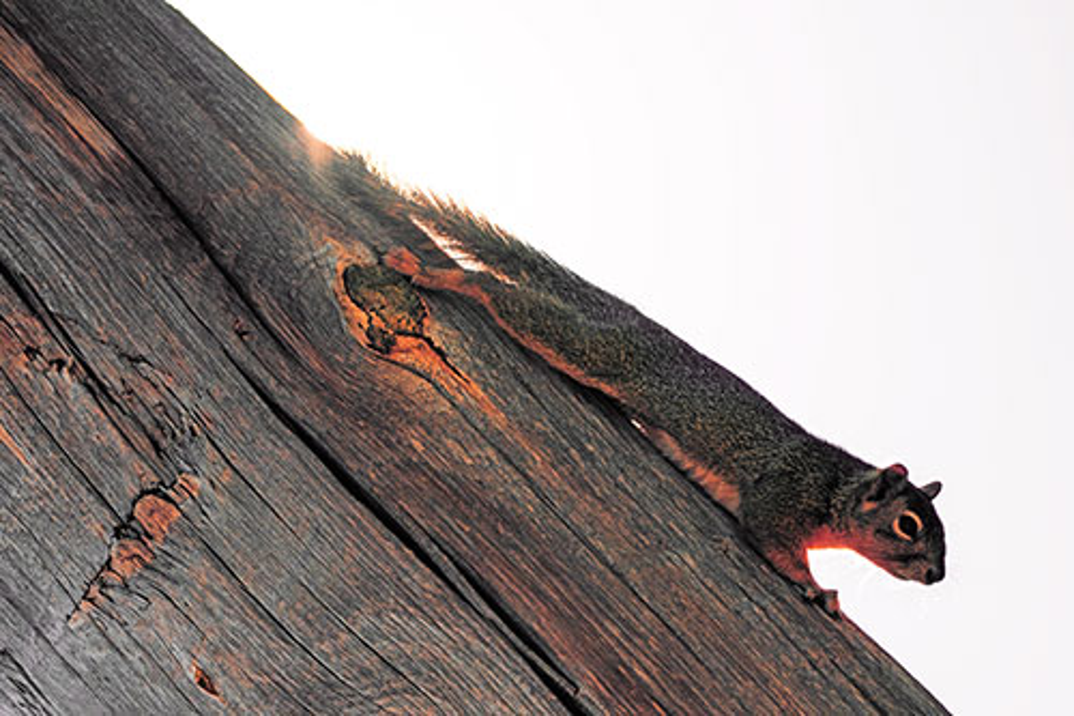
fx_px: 8947
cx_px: 537
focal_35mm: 300
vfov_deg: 4.6
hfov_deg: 6.9
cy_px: 358
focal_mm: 300
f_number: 11
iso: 800
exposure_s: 1/2000
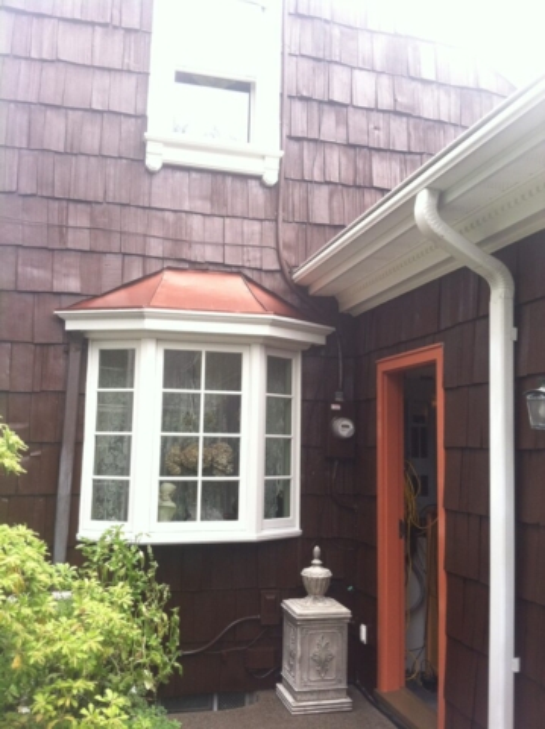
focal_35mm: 35
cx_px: 272
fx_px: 736
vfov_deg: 52.7
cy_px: 364
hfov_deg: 40.6
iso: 100
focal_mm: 3.85
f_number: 2.8
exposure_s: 1/40
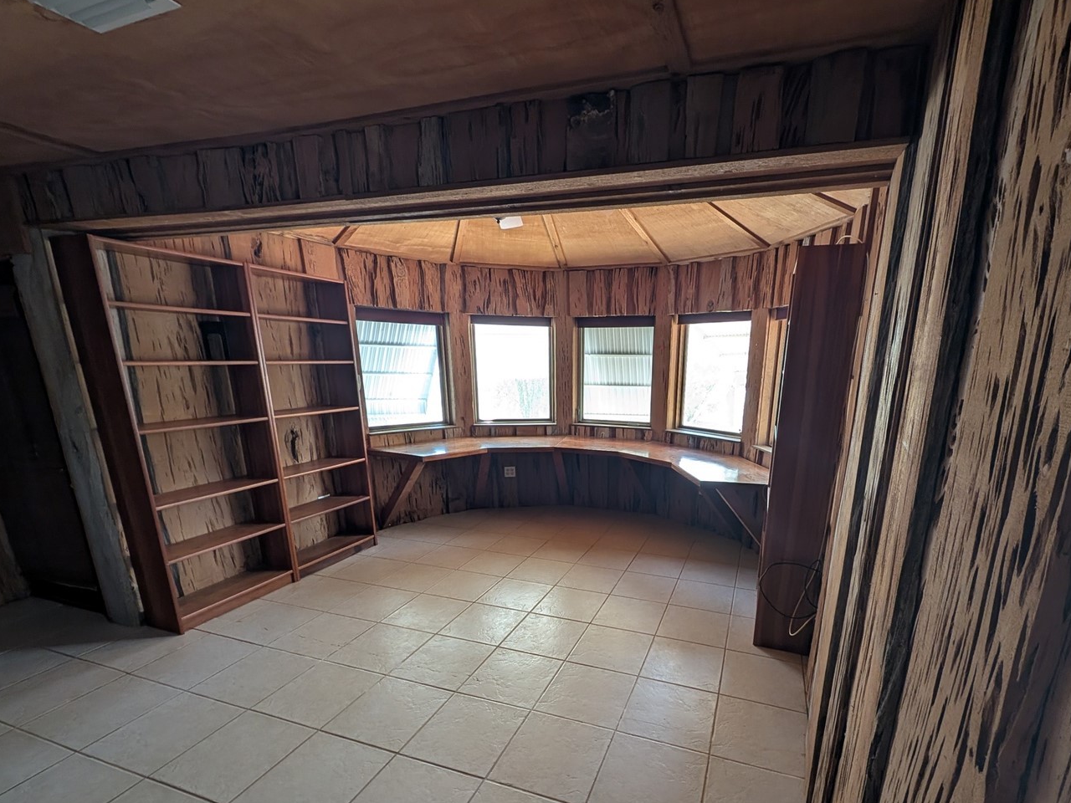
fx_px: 464
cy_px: 492
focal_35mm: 15
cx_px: 612
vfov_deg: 80.5
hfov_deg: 97.5
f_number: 1.95
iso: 85
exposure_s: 1/33
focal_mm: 2.23
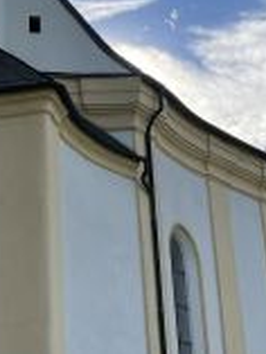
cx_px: -18
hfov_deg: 16.4
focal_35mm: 88
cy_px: 85
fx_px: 900
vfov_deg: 22.0
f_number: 1.6
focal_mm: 4.2
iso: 32
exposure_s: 1/4651
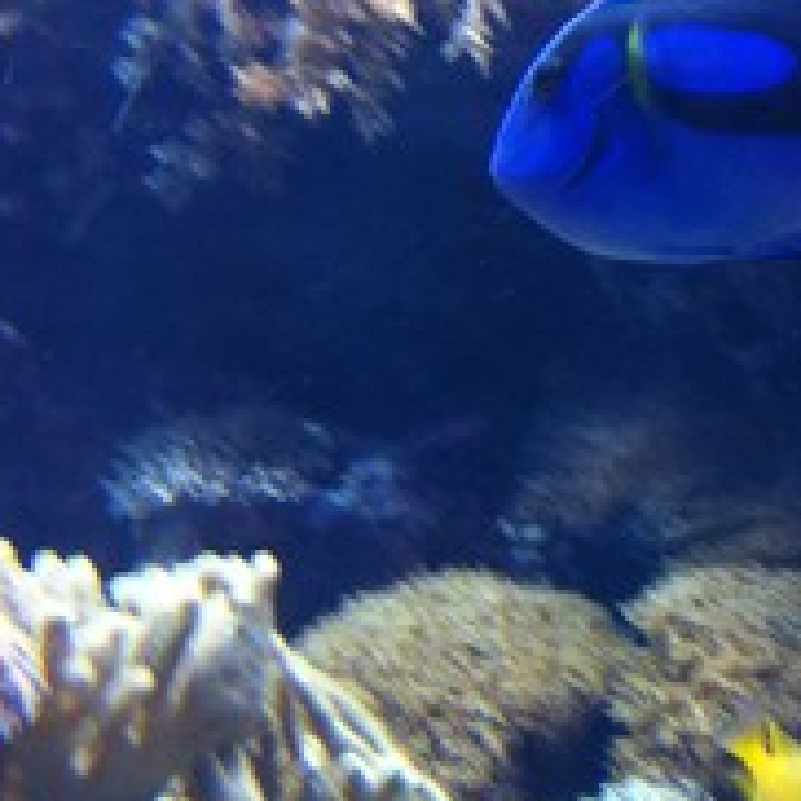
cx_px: 634
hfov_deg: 20.2
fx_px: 2225
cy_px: 233
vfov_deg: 20.3
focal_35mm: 85
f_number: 2.8
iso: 80
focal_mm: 3.85
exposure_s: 1/15
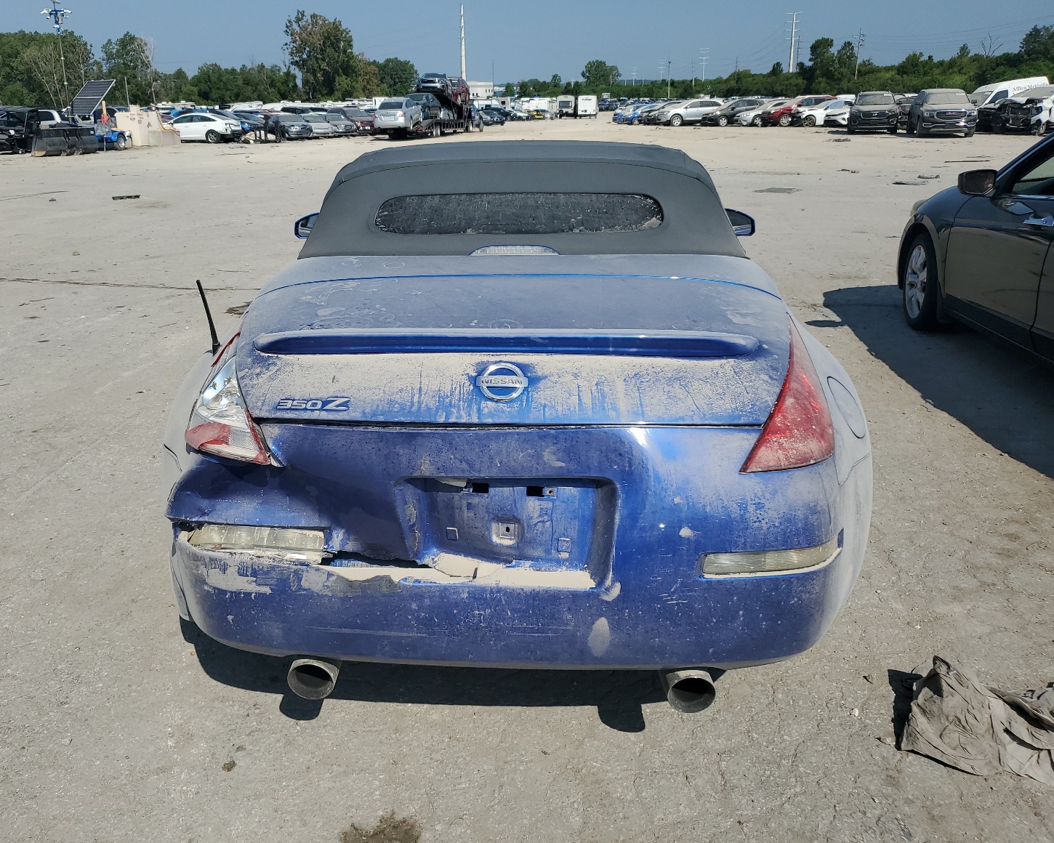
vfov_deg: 51.5
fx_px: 873
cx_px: 504
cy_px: 433
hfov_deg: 62.2
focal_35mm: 28
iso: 50
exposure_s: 1/10000
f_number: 1.5
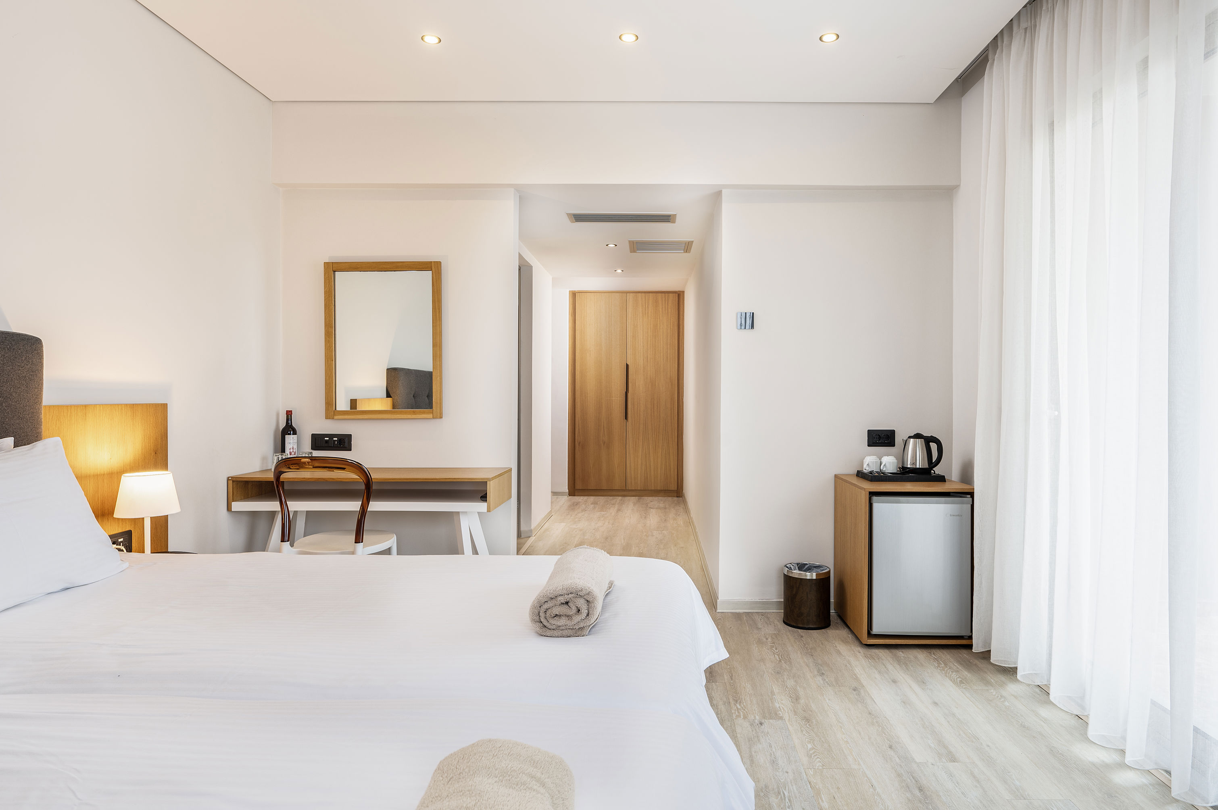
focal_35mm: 18
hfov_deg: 88.5
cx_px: 609
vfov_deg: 65.9
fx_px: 625
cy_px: 405
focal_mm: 18.5
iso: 200
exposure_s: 1/30
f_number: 8
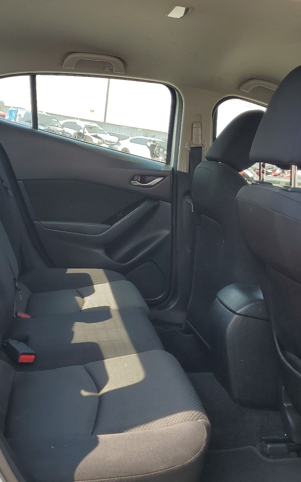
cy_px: 240
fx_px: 486
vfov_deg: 52.7
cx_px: 122
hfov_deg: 34.3
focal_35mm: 37
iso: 50
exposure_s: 1/769
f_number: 1.5
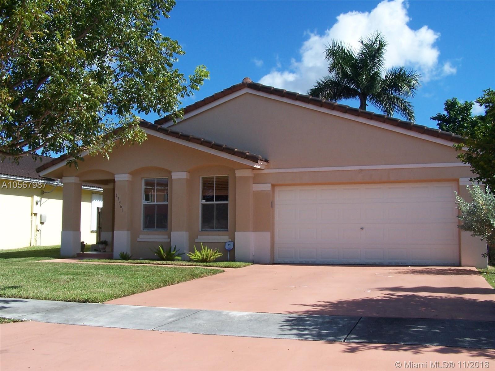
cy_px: 186
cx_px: 248
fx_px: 543
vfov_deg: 37.7
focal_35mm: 38
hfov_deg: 49.0
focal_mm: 6.3
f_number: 5.6
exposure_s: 1/250
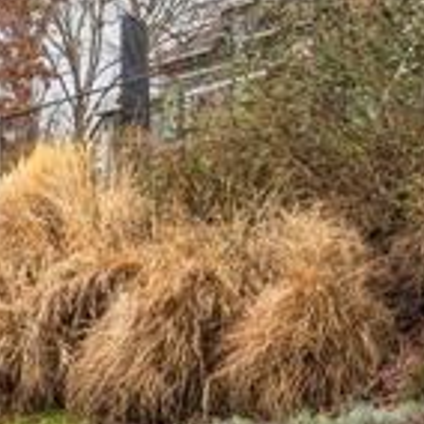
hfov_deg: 11.0
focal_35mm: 151
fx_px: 2093
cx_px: -281
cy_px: 173
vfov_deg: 11.6
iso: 200
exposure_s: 1/100
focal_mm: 35
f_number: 8
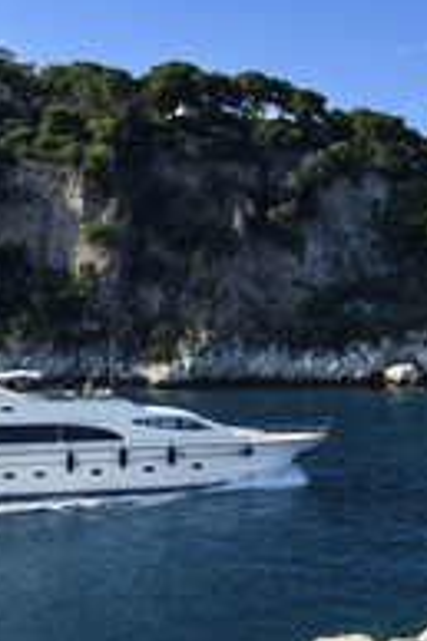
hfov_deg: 25.0
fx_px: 927
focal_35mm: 52
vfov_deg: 38.1
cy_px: 370
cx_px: 404
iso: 200
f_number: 13
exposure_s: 1/200
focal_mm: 24
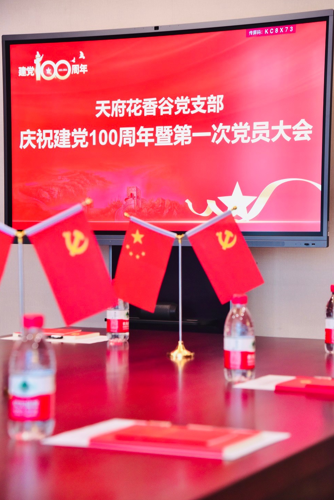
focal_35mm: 79
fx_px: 1098
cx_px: 166
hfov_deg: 17.3
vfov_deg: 25.7
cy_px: 251
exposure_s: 1/60
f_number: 4
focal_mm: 78
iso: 1600
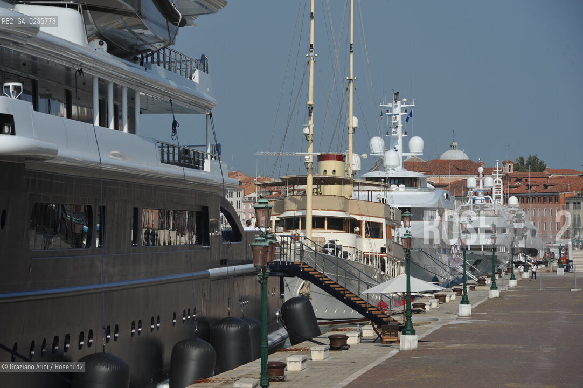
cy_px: 194
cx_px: 292
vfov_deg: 6.9
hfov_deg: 10.3
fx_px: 3237
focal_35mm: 200
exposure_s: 1/640
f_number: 13
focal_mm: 200
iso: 200
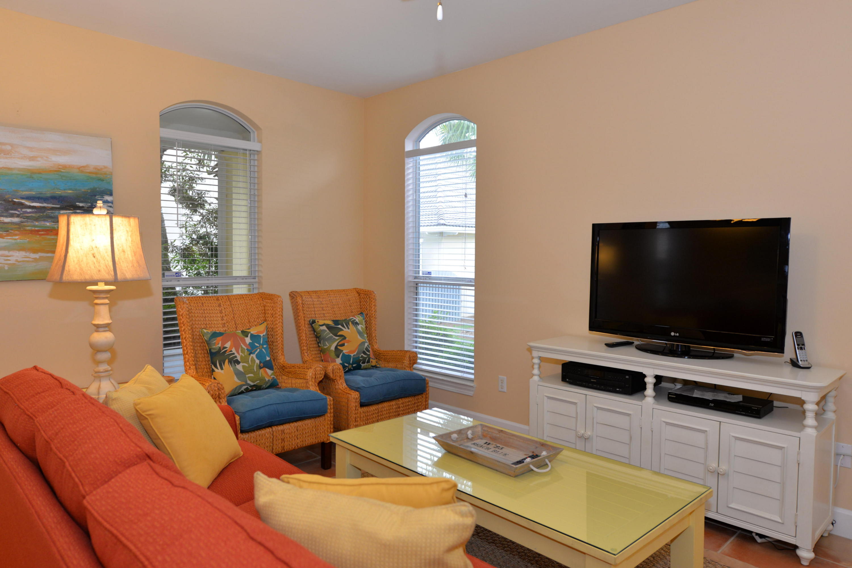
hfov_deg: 73.7
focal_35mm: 24
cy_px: 284
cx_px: 426
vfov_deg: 53.1
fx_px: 568
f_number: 4
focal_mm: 24
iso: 560
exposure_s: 1/60
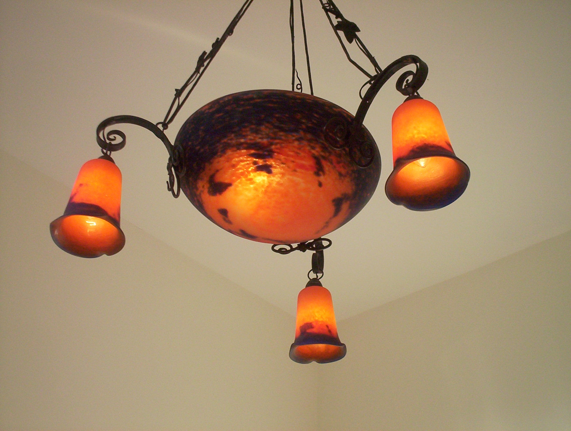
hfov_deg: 48.9
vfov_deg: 37.9
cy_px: 216
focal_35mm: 38
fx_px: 628
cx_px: 286
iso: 100
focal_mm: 4.99
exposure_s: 1/127
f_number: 4.5
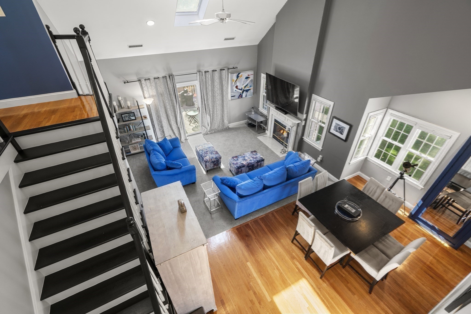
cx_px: 236
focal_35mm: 16
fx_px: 209
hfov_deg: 96.7
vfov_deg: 73.8
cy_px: 157
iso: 320
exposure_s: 1/20
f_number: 7.1
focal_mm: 16
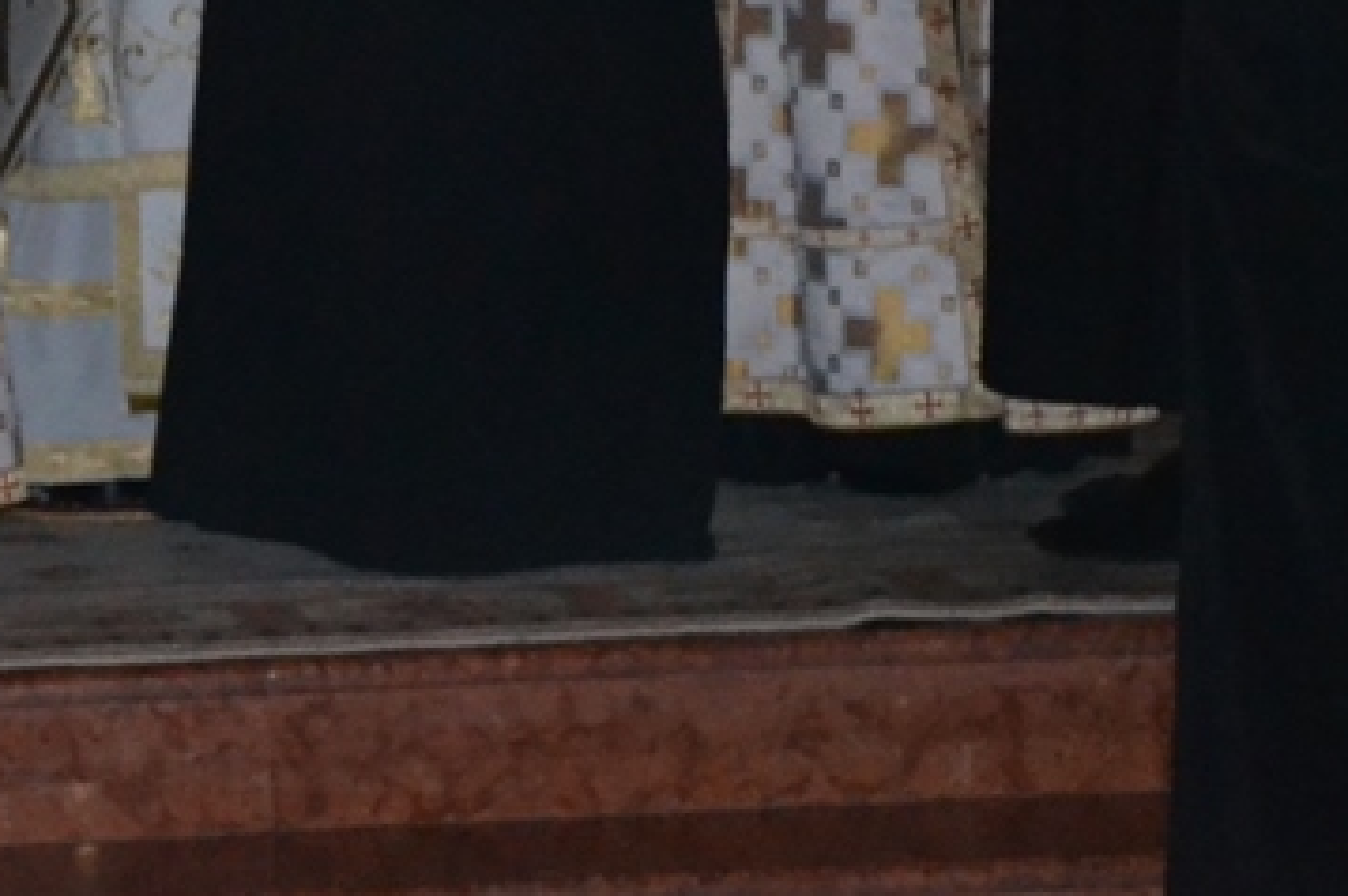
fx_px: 8679
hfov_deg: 8.8
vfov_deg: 5.9
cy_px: -392
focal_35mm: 232
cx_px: 64
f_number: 4.8
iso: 3200
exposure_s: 1/60
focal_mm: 48
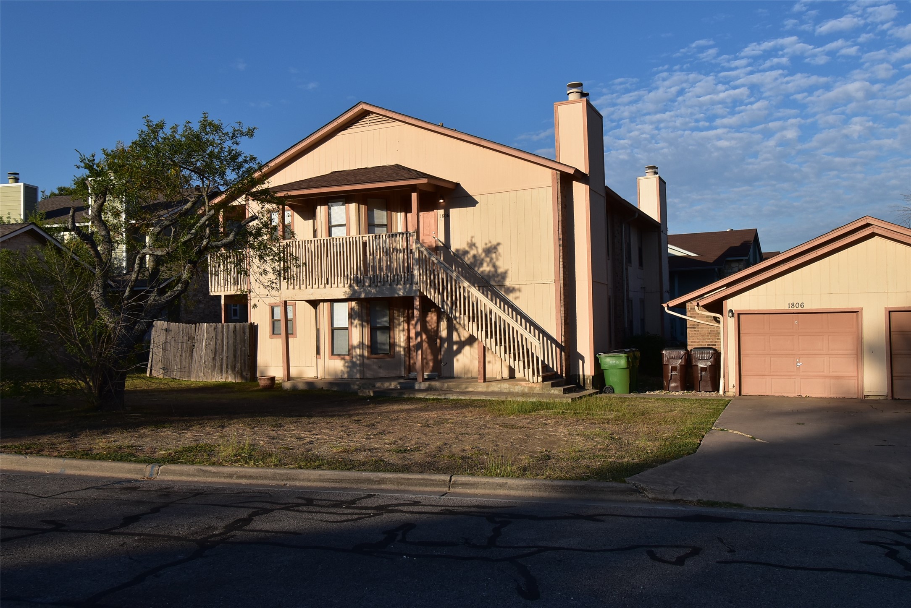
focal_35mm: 30
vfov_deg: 43.7
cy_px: 304
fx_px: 760
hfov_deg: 61.9
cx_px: 456
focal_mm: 20
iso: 400
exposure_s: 1/500
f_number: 11
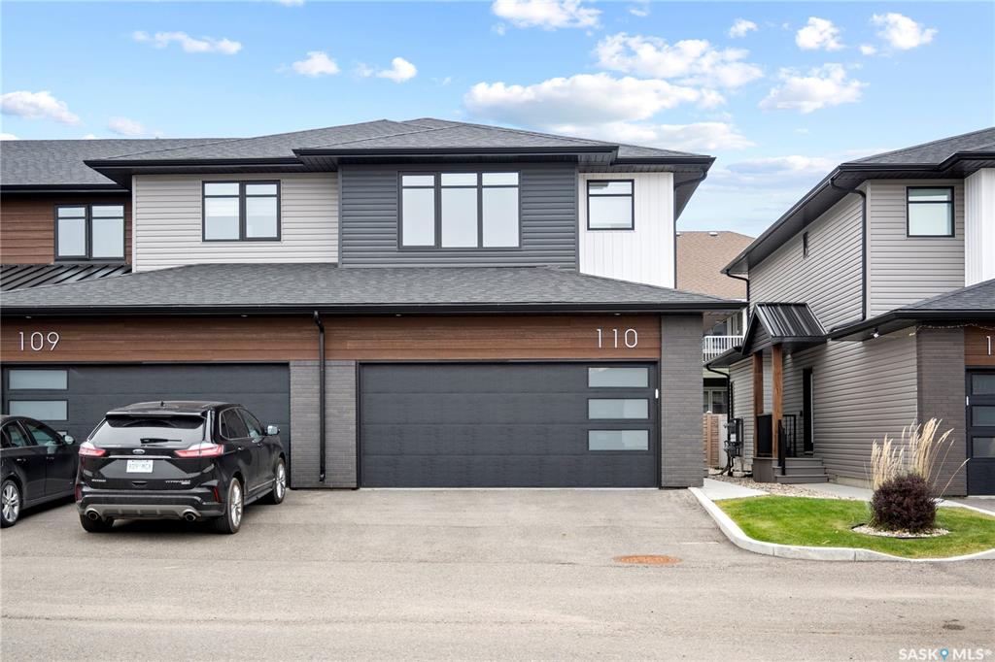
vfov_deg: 33.6
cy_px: 331
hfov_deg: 48.7
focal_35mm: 40
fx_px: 1098
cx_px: 498
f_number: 4.5
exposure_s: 1/50
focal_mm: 26.5
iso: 100
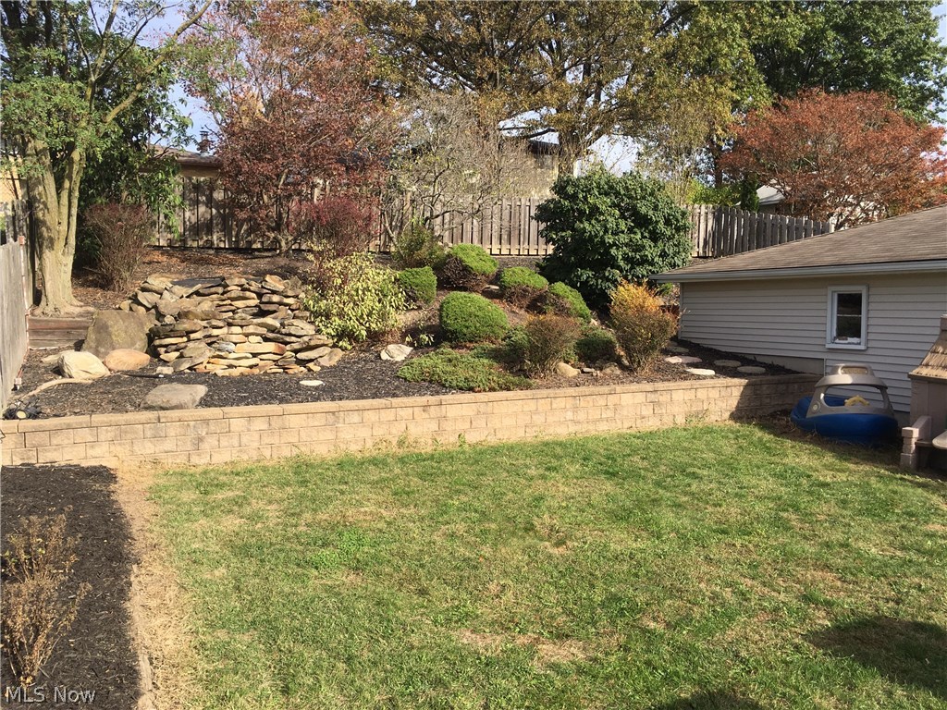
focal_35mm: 29
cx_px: 474
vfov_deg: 48.2
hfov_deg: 61.7
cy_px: 355
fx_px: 793
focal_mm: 4.15
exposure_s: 1/1083
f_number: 2.2
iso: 25
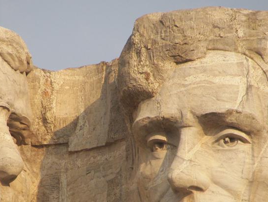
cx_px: 106
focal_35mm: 814
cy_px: 131
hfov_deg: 2.4
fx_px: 6306
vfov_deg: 1.8
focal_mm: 72
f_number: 3.7
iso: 64
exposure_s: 1/640
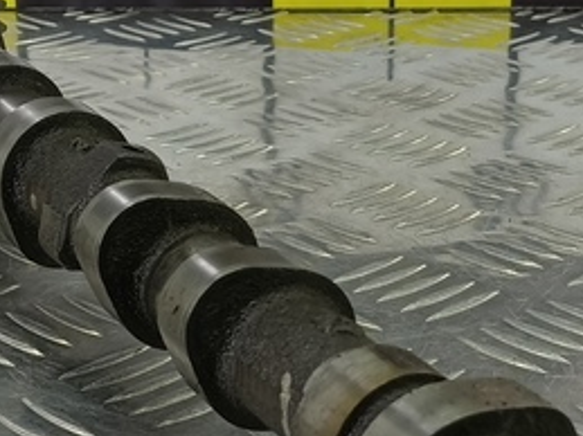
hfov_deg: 21.5
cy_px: 312
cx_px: 315
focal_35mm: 91
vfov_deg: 16.2
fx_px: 1532
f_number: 1.6
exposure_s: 1/50
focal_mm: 4.11
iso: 101
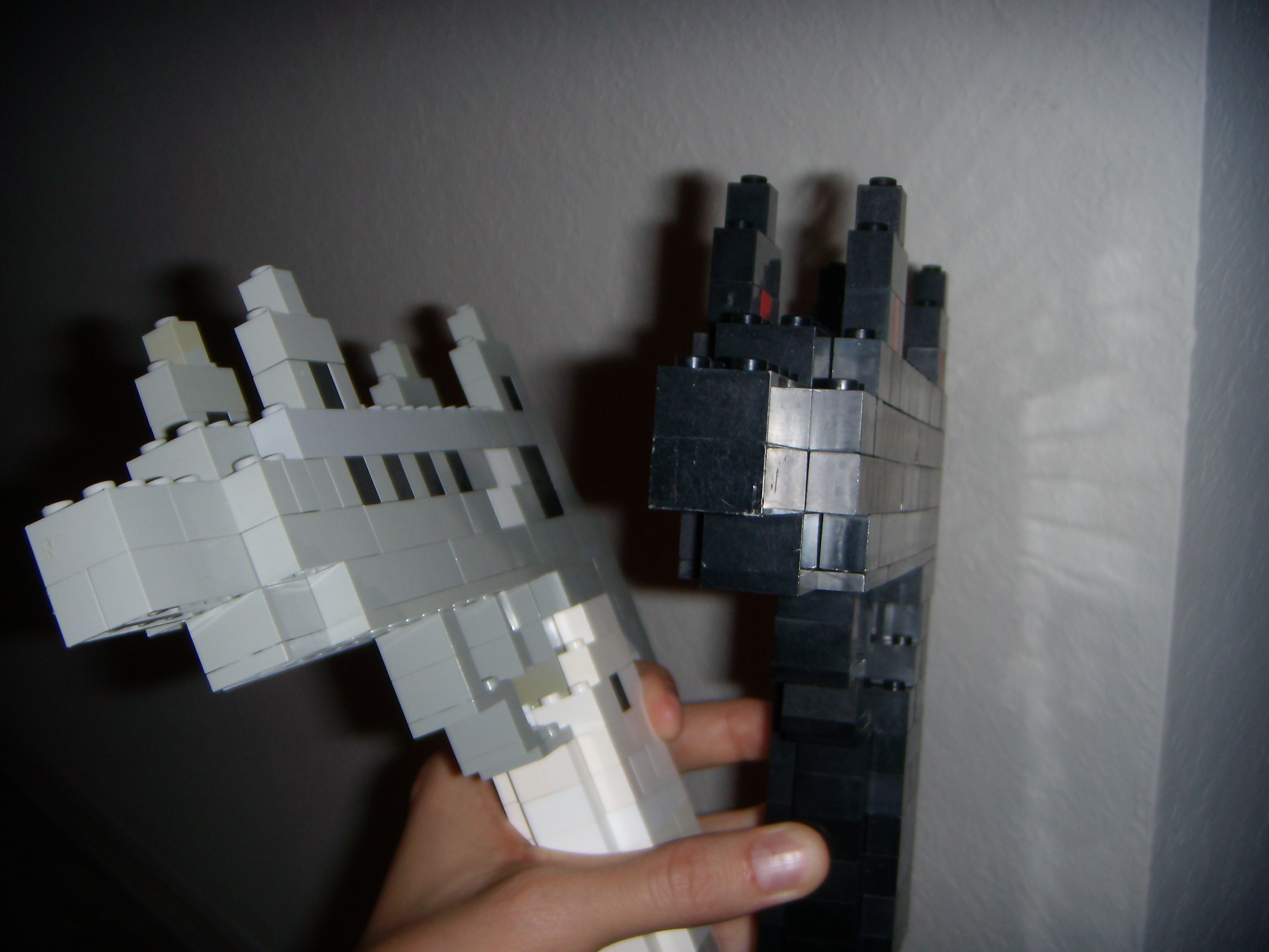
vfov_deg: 37.7
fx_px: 1393
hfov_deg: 49.0
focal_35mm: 38
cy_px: 476
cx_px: 634
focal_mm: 6.4
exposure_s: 1/60.2
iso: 64
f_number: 3.5
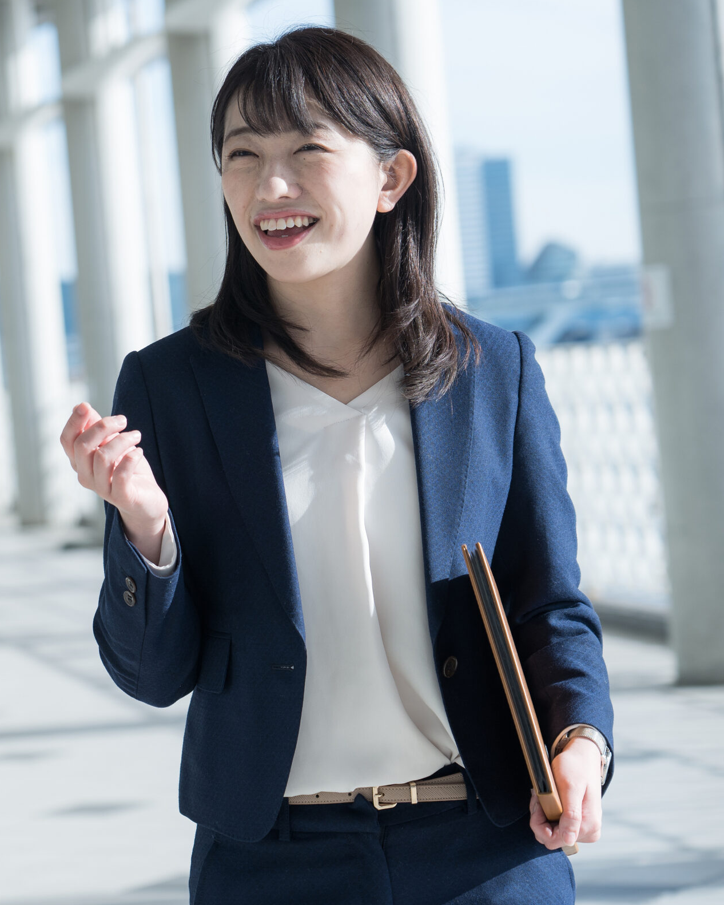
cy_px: 453
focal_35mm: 123
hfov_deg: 12.5
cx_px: 93
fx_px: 3294
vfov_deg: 15.6
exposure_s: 1/500
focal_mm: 81
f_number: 4.5
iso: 125
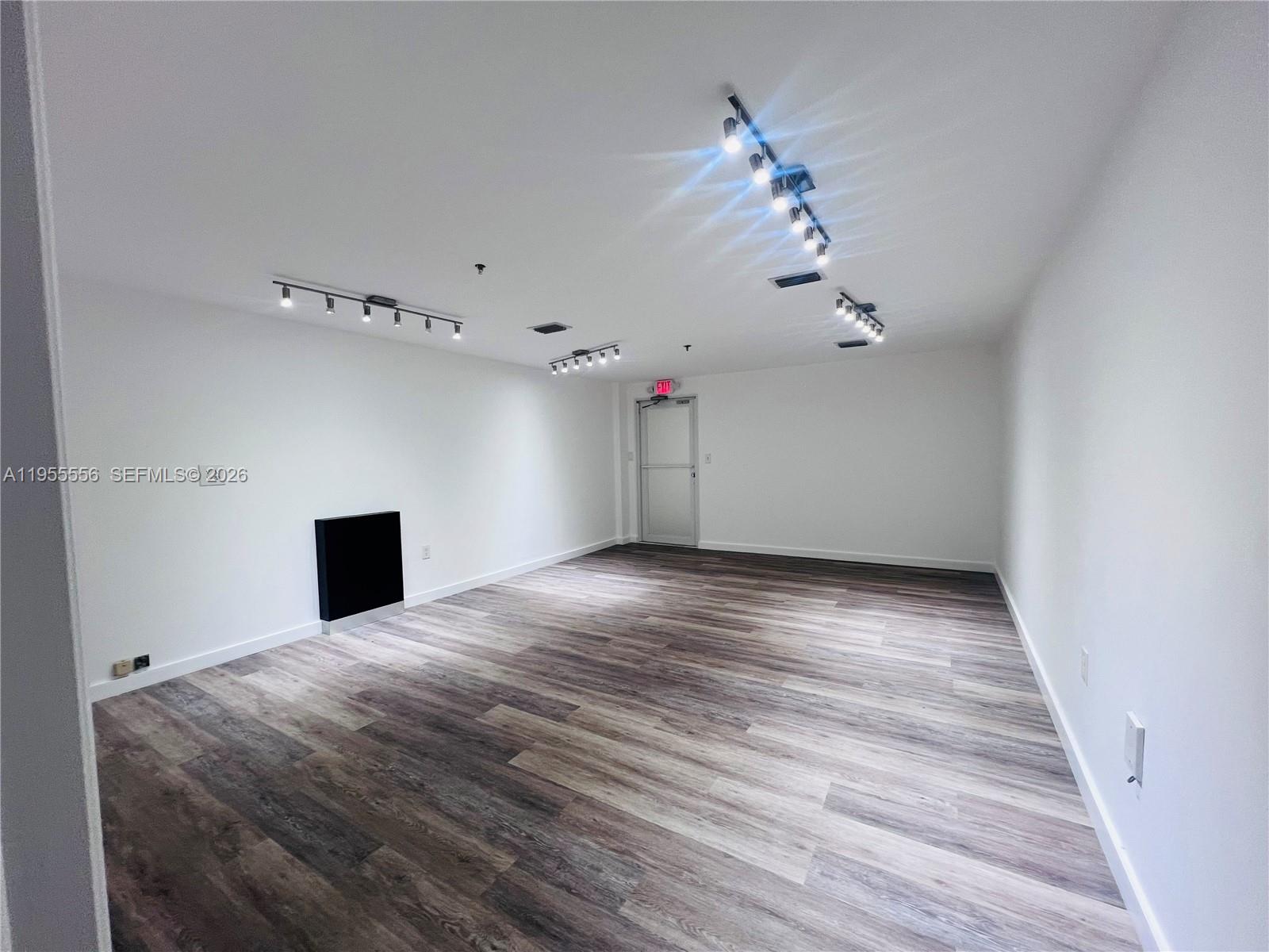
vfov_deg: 89.9
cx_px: 634
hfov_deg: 106.2
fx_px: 477
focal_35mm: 13
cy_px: 476
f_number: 1.8
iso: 100
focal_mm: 1.57
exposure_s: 1/120
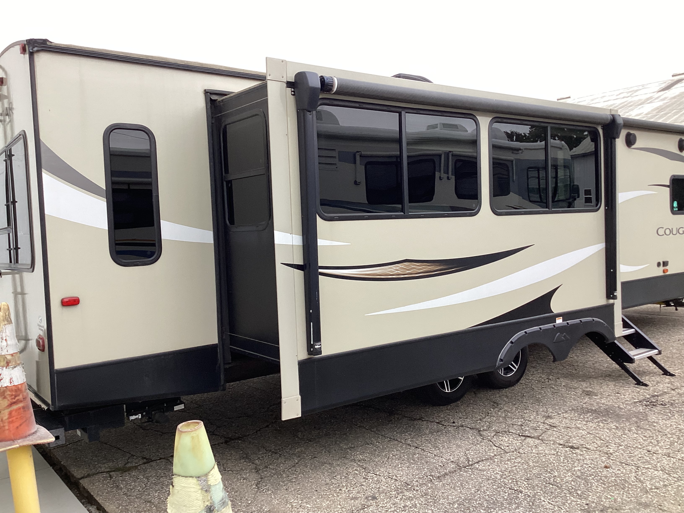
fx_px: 613
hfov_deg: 58.4
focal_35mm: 31
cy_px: 256
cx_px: 342
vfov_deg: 45.4
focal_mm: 3.3
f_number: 2.4
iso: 80
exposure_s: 1/50
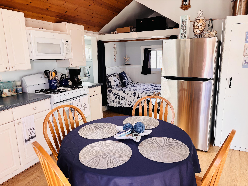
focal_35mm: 26
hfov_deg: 67.3
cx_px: 124
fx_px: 186
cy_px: 93
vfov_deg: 53.1
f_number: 1.6
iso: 100
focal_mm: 5.96
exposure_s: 1/121
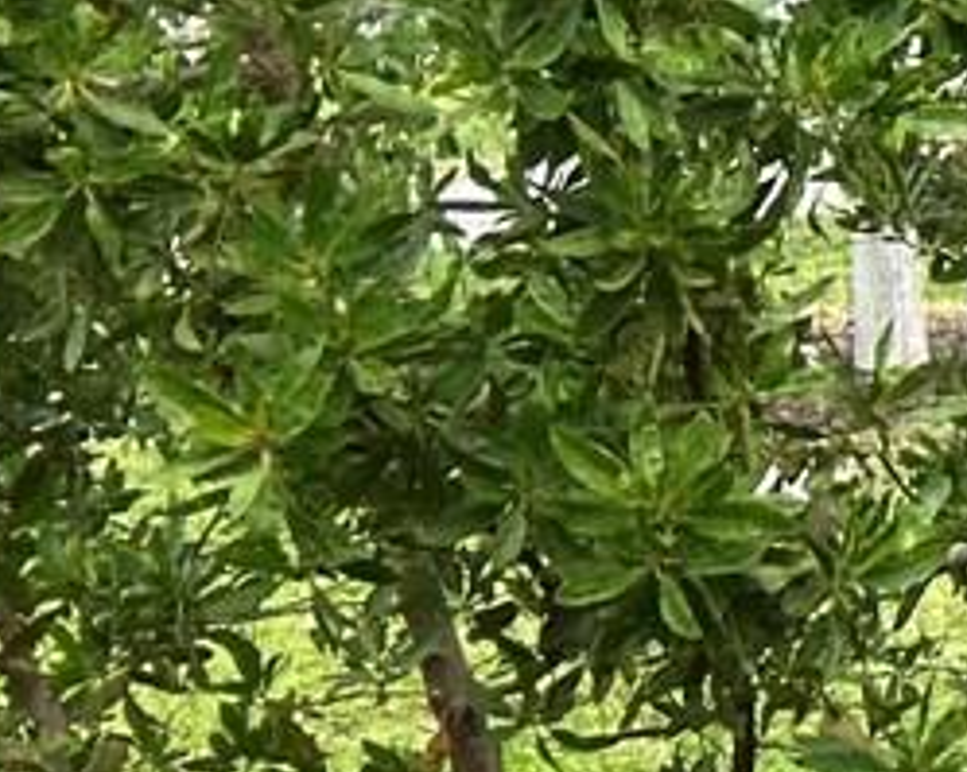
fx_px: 4663
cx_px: 3049
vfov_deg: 9.3
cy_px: -163
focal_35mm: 163
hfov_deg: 9.1
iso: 50
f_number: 1.5
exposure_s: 1/2123
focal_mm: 5.7
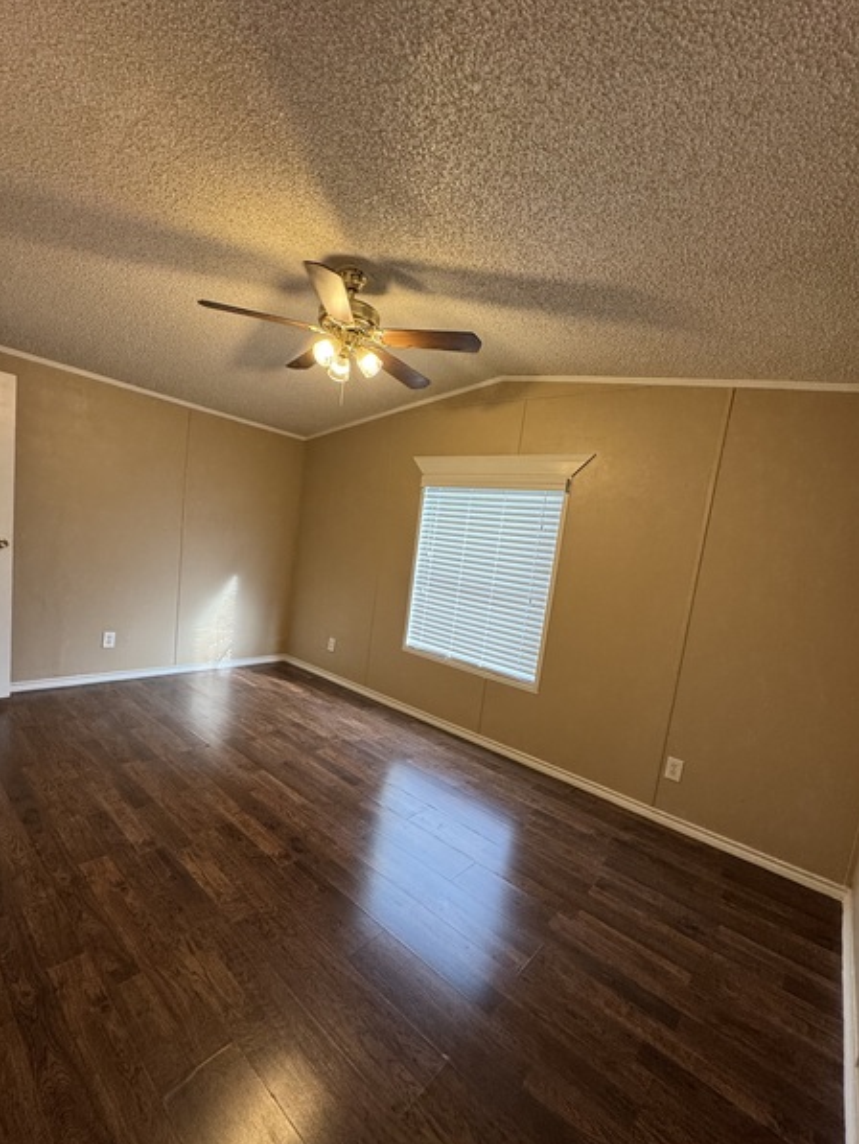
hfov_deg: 81.8
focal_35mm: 15
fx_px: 496
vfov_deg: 98.0
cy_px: 606
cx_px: 422
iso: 200
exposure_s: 1/120
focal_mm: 2.22
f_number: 2.2
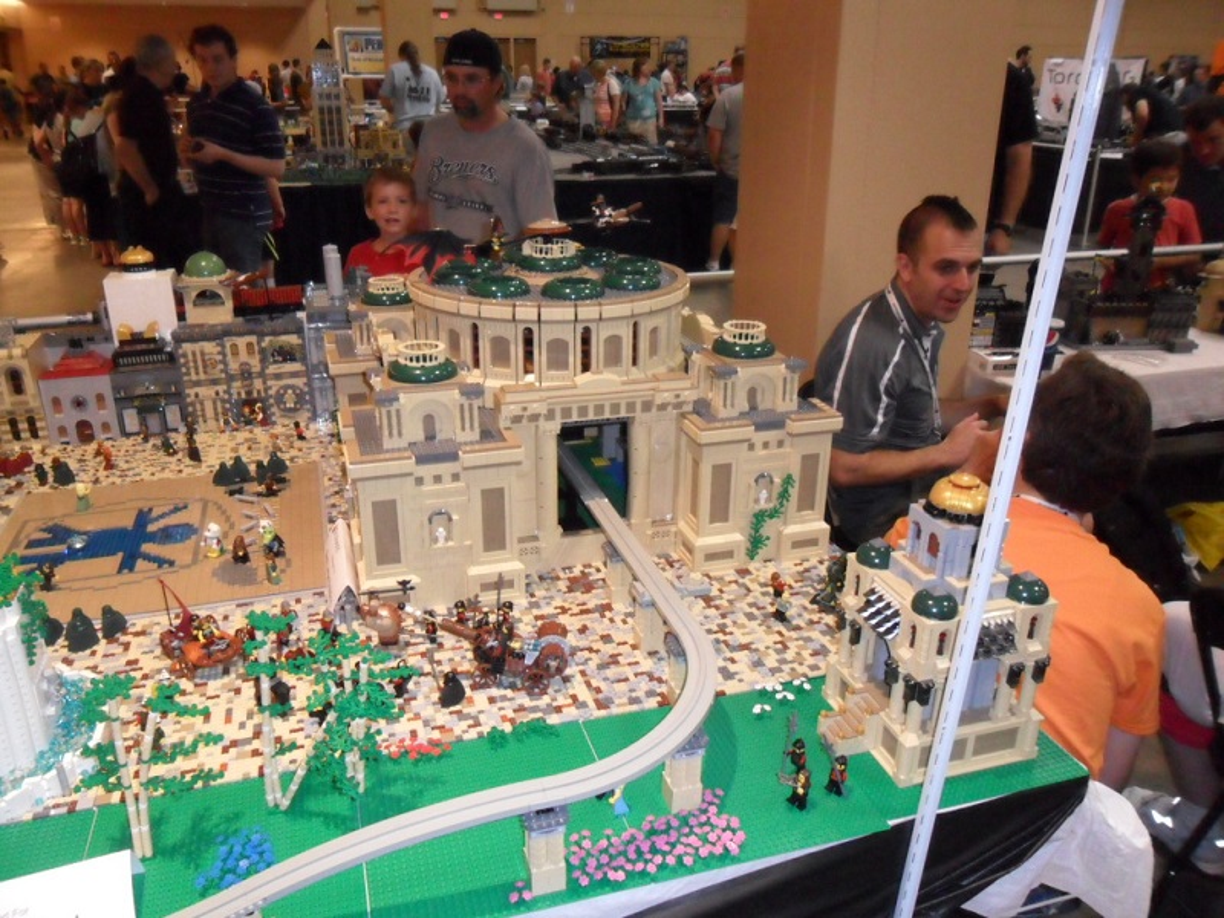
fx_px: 955
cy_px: 459
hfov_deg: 65.3
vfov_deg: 51.4
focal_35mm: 27
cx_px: 612
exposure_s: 1/45
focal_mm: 4.9
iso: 400
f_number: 3.5
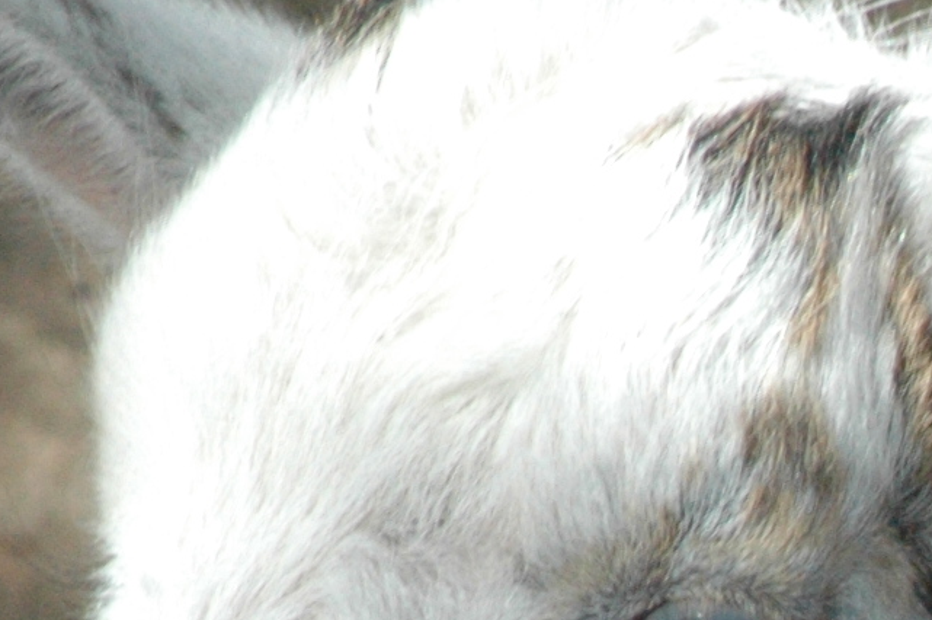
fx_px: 32767
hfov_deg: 1.6
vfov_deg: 1.1
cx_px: 1649
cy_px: 1118
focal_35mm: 1267
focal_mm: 180
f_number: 16
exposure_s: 1/500
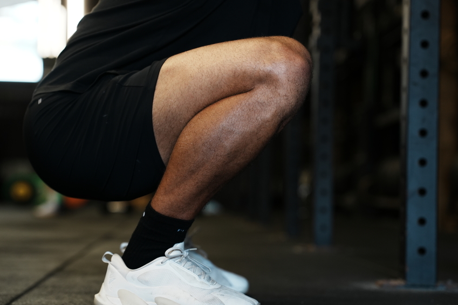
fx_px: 1132
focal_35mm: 89
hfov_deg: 22.8
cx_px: 175
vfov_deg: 15.4
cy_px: 170
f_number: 2.5
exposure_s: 1/200
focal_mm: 70
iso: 640
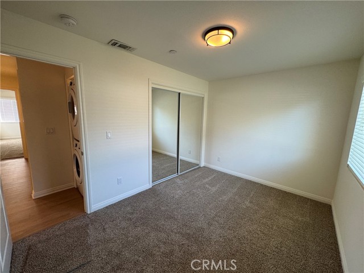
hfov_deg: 102.1
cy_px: 136
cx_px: 182
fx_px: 147
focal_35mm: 14
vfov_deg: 85.7
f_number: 2.2
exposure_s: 1/120
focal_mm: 2.22
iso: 160
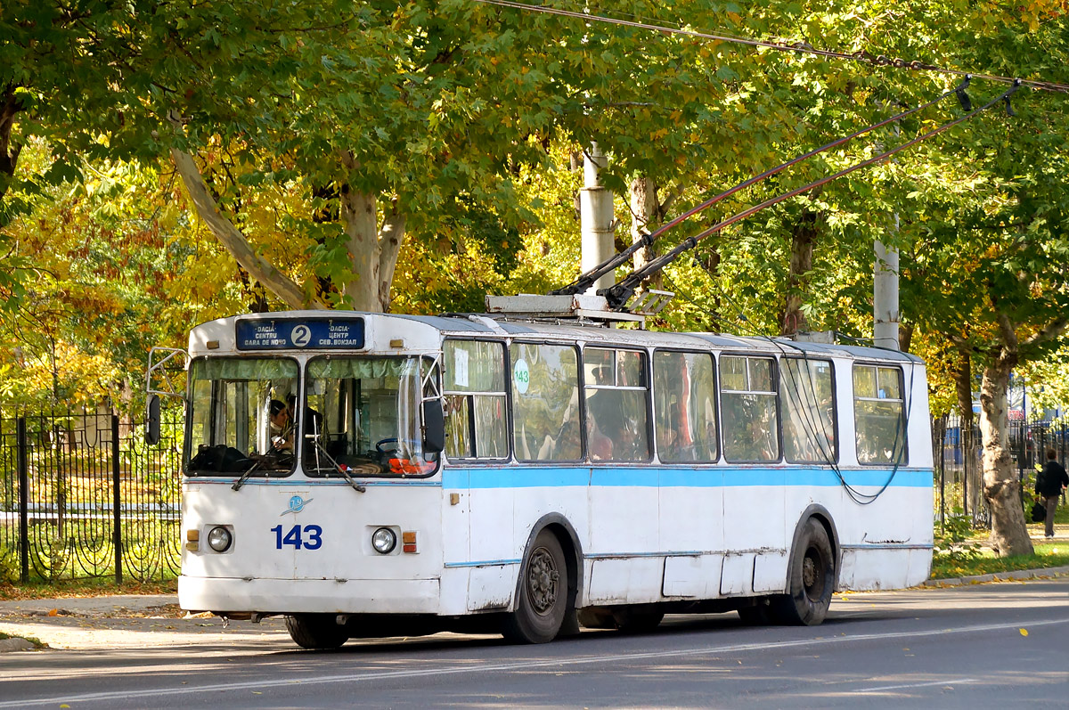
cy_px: 355
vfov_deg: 11.4
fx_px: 3559
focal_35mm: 120
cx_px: 534
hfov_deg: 17.1
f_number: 7.1
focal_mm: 80
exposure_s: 1/320
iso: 400
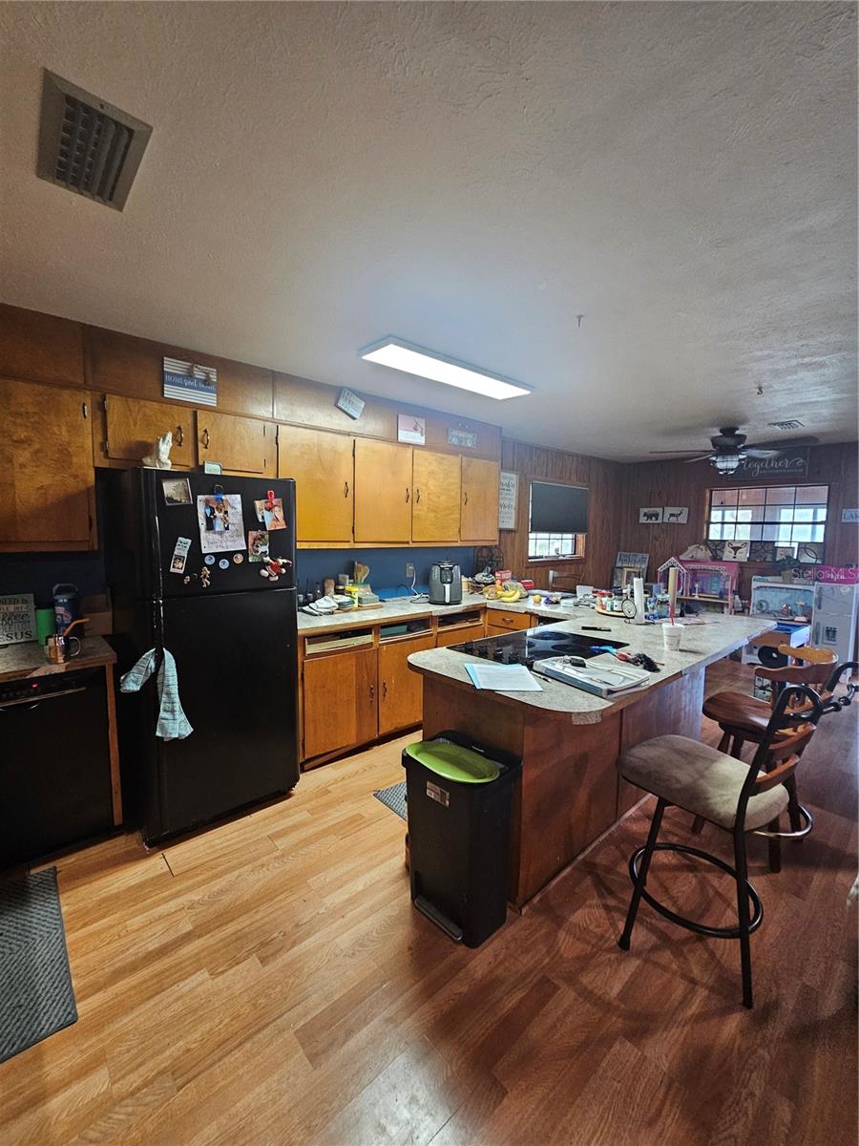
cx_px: 430
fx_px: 430
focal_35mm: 13
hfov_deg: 89.9
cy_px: 573
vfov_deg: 106.2
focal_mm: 2.2
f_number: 2.2
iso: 320
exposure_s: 1/40
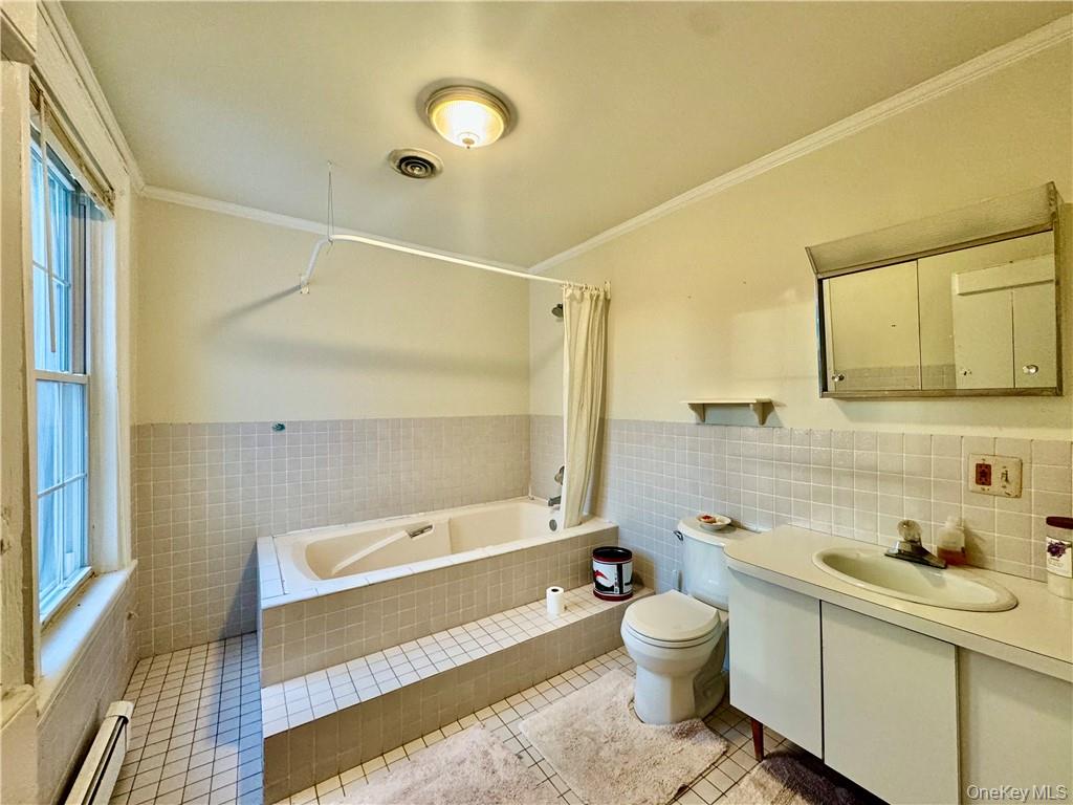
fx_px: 434
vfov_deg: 85.7
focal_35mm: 14
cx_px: 536
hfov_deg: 102.1
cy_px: 402
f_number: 2.2
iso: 200
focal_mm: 2.22
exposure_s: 1/60
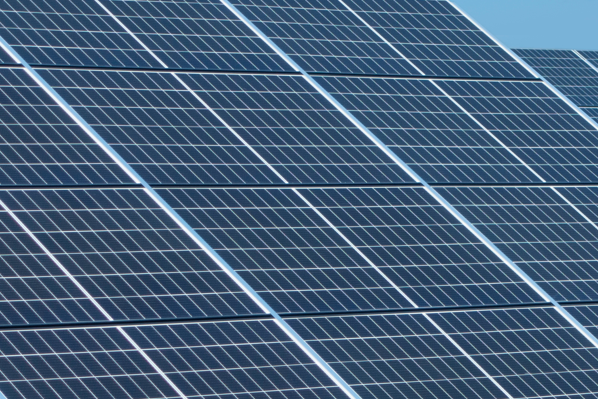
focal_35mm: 205
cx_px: 468
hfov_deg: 10.0
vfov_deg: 6.7
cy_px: 207
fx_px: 3406
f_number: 4
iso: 100
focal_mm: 25.7
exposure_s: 1/500
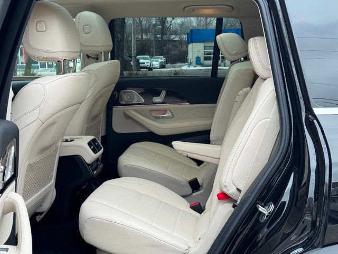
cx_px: 169
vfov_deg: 30.3
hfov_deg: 39.7
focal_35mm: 48
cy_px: 127
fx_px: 469
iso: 80
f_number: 1.78
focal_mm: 6.76
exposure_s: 1/121
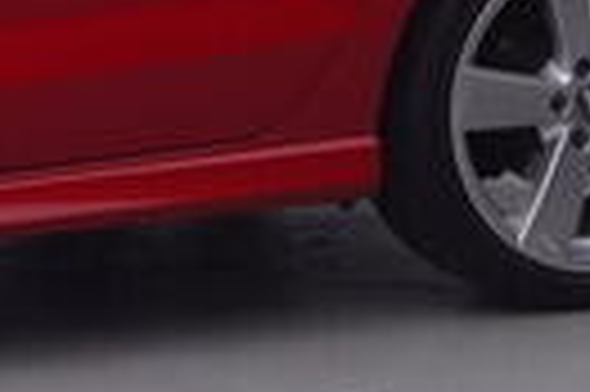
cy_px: -135
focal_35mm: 176
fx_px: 2879
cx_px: -365
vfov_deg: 7.7
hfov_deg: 11.1
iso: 200
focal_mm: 15
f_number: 5
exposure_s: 1/80
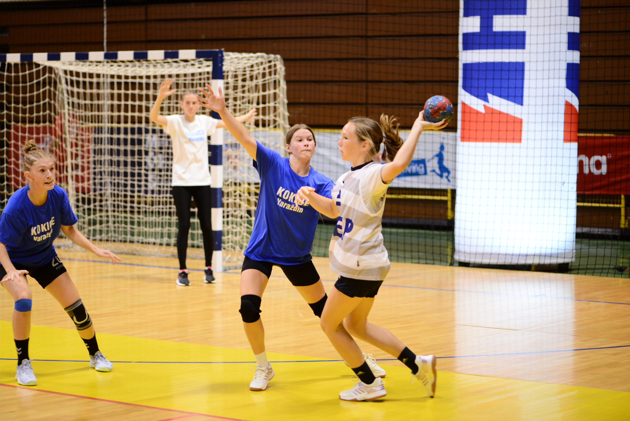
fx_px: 1838
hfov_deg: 19.4
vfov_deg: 13.1
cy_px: 210
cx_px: 315
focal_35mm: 105
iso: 2000
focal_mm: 105
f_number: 2.8
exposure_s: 1/320
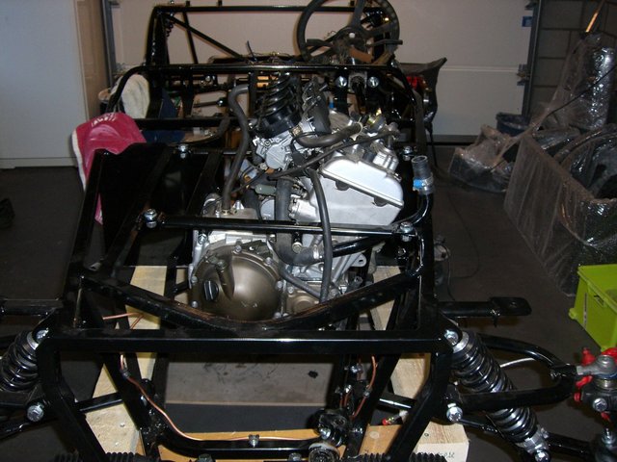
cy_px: 231
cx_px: 308
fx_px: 677
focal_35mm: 38
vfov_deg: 37.7
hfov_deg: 49.0
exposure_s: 1/60
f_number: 2.7
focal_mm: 6.2
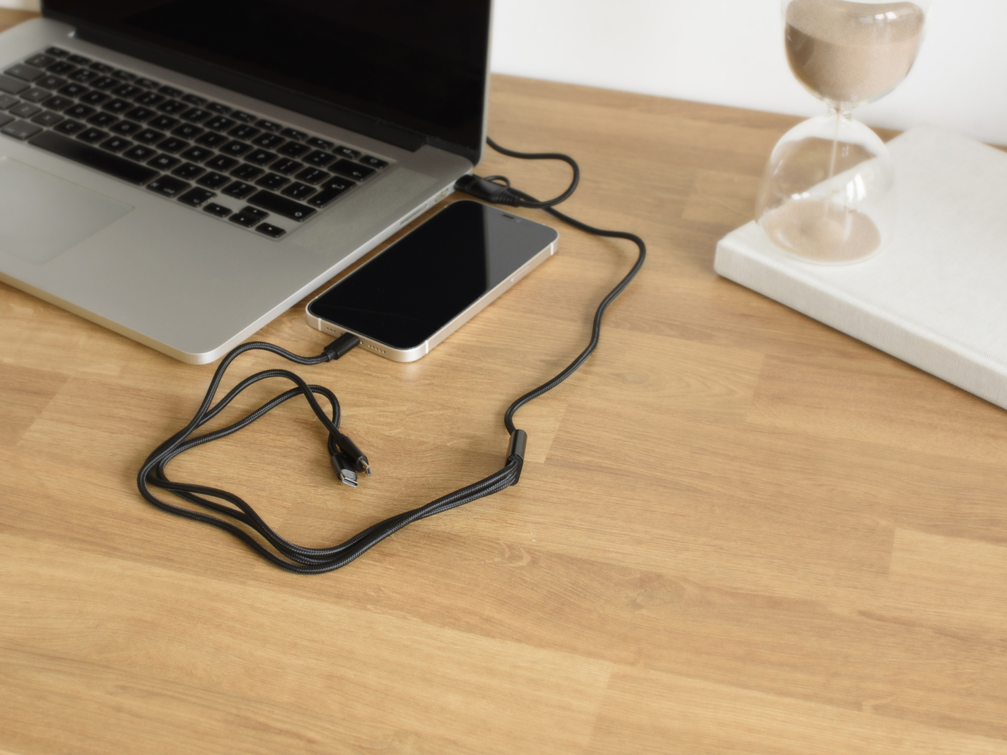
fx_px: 1920
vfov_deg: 22.2
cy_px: 320
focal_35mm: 66
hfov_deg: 29.3
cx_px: 411
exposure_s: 1/6
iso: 800
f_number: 10
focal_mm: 50
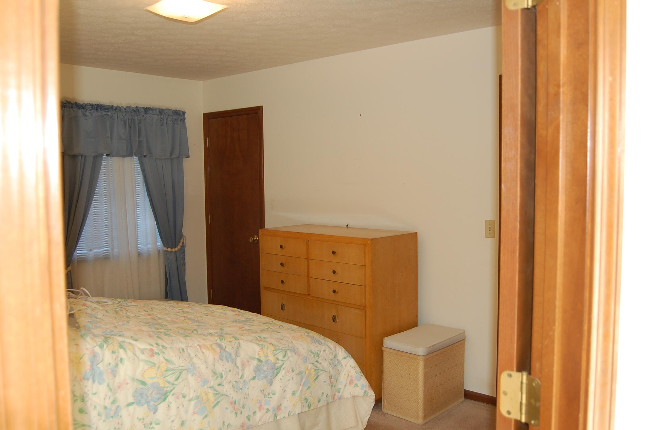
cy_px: 215
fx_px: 539
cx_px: 324
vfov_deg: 43.5
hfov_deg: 62.0
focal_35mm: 30
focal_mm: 20
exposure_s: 1/60
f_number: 3.8
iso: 400
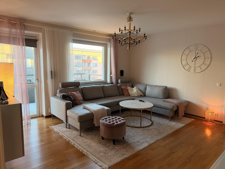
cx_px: 112
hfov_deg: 71.6
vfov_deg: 56.8
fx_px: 156
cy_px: 84
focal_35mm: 24
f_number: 1.78
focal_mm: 6.76
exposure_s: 1/100
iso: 200
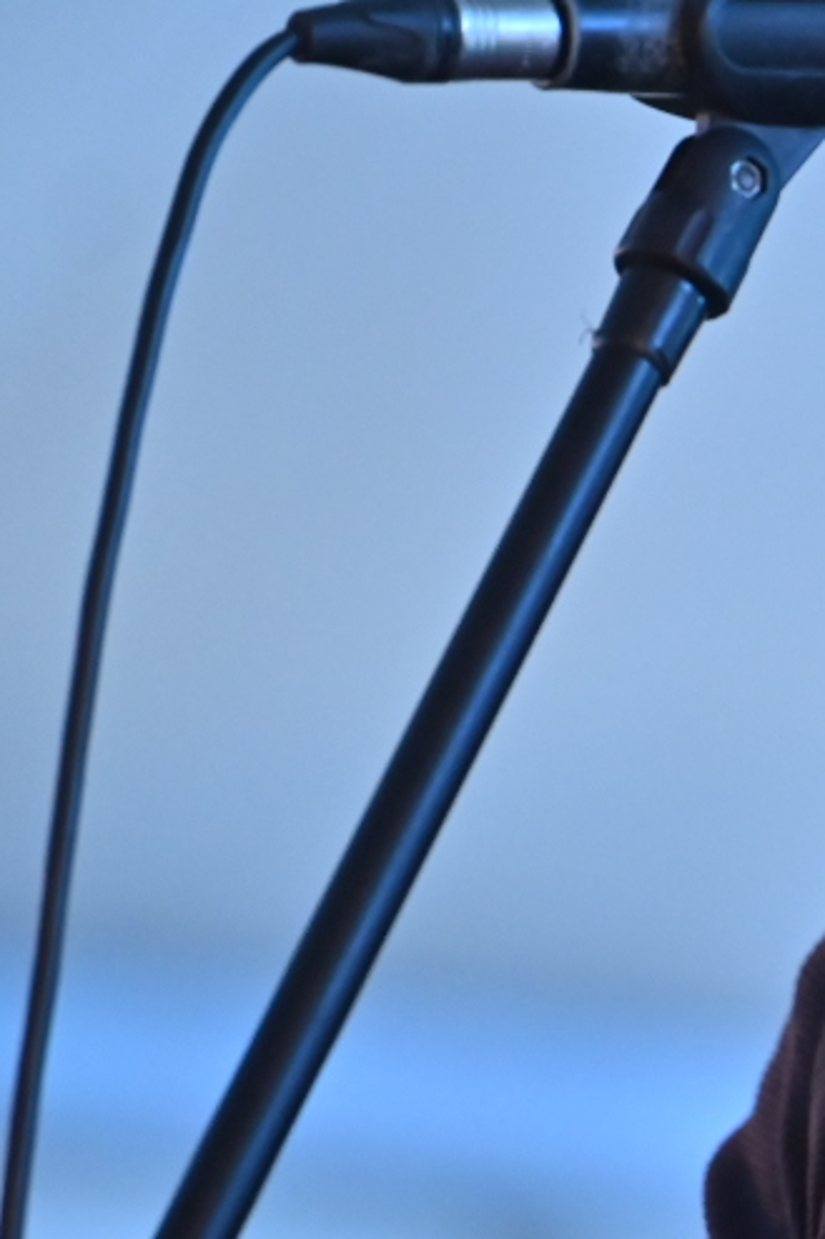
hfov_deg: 2.3
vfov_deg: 3.5
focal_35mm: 590
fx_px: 20294
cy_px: 283
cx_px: 1296
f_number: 2.8
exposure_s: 1/640
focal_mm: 180
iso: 2200
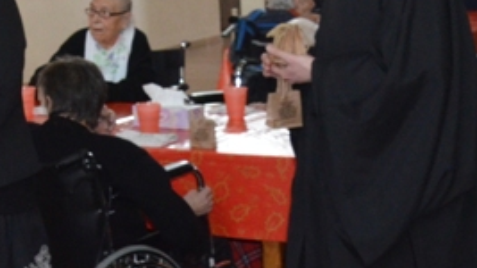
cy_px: -73
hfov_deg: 15.1
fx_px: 1568
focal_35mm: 124
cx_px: -363
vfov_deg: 9.6
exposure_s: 1/125
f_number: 6.3
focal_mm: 22
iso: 2000
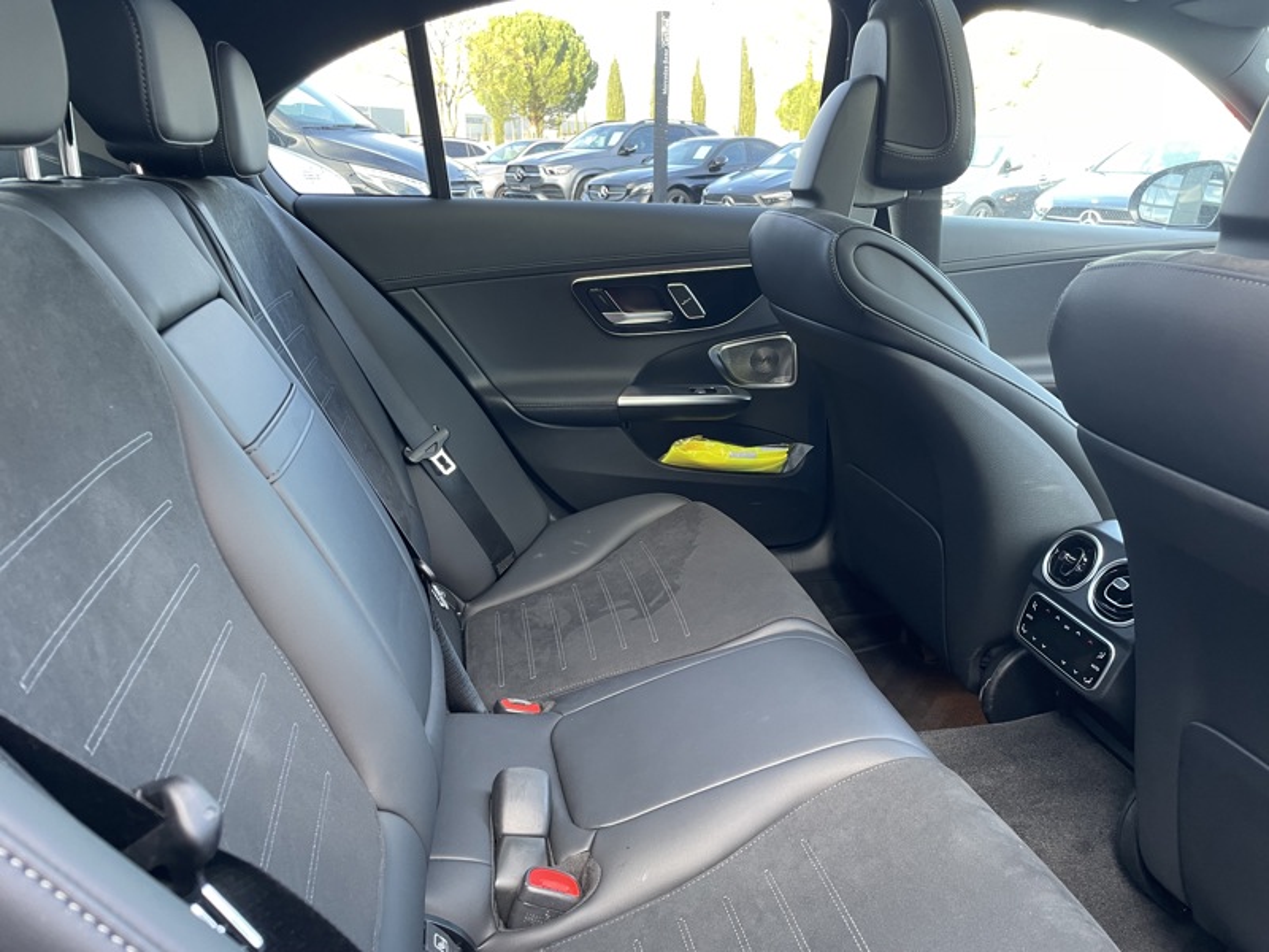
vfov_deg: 53.1
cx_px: 634
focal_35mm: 26
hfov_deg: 67.3
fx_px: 953
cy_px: 476
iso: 160
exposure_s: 1/60
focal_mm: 4.2
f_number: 1.6
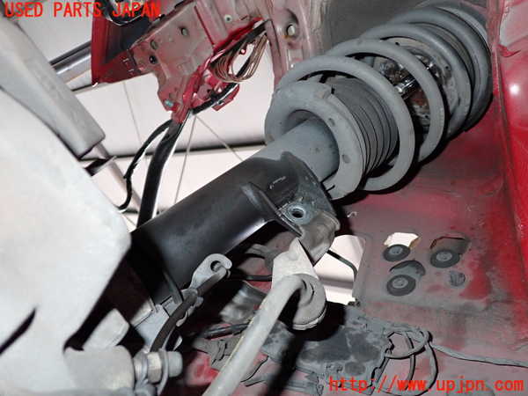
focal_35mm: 30
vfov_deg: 46.8
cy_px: 198
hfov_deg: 60.0
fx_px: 458
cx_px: 264
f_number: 2.3
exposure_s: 1/125
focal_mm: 5.4
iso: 400
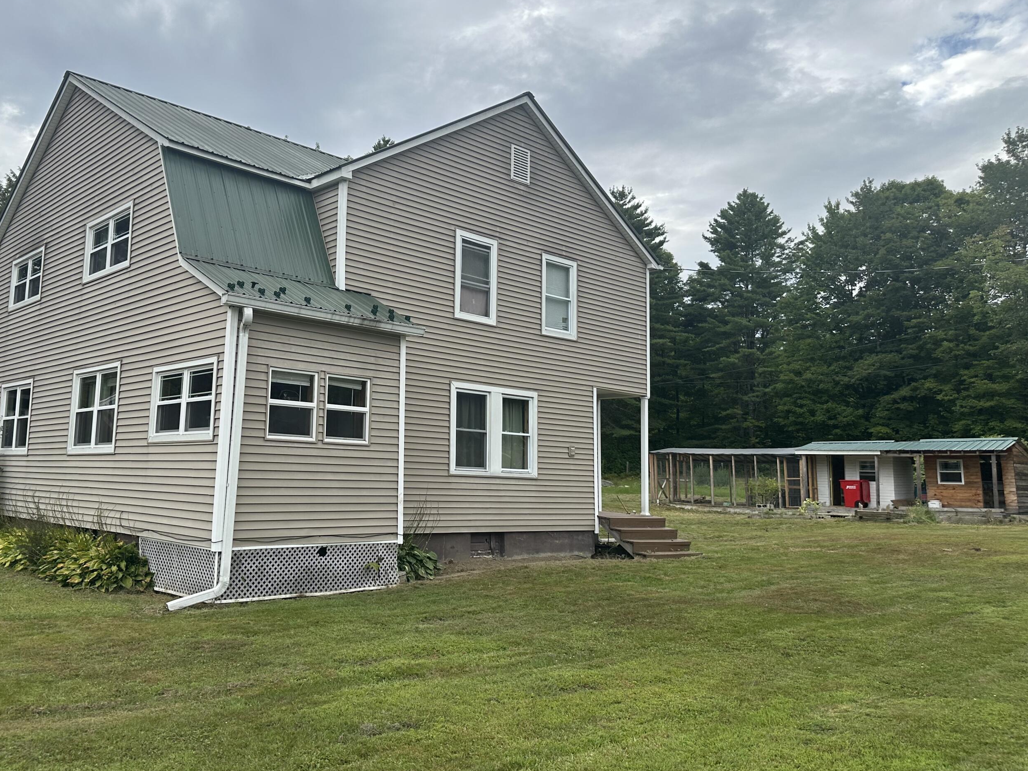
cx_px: 408
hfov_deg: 61.1
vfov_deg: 48.2
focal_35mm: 29
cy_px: 360
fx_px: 861
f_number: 1.78
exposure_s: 1/1664
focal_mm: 6.86
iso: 80
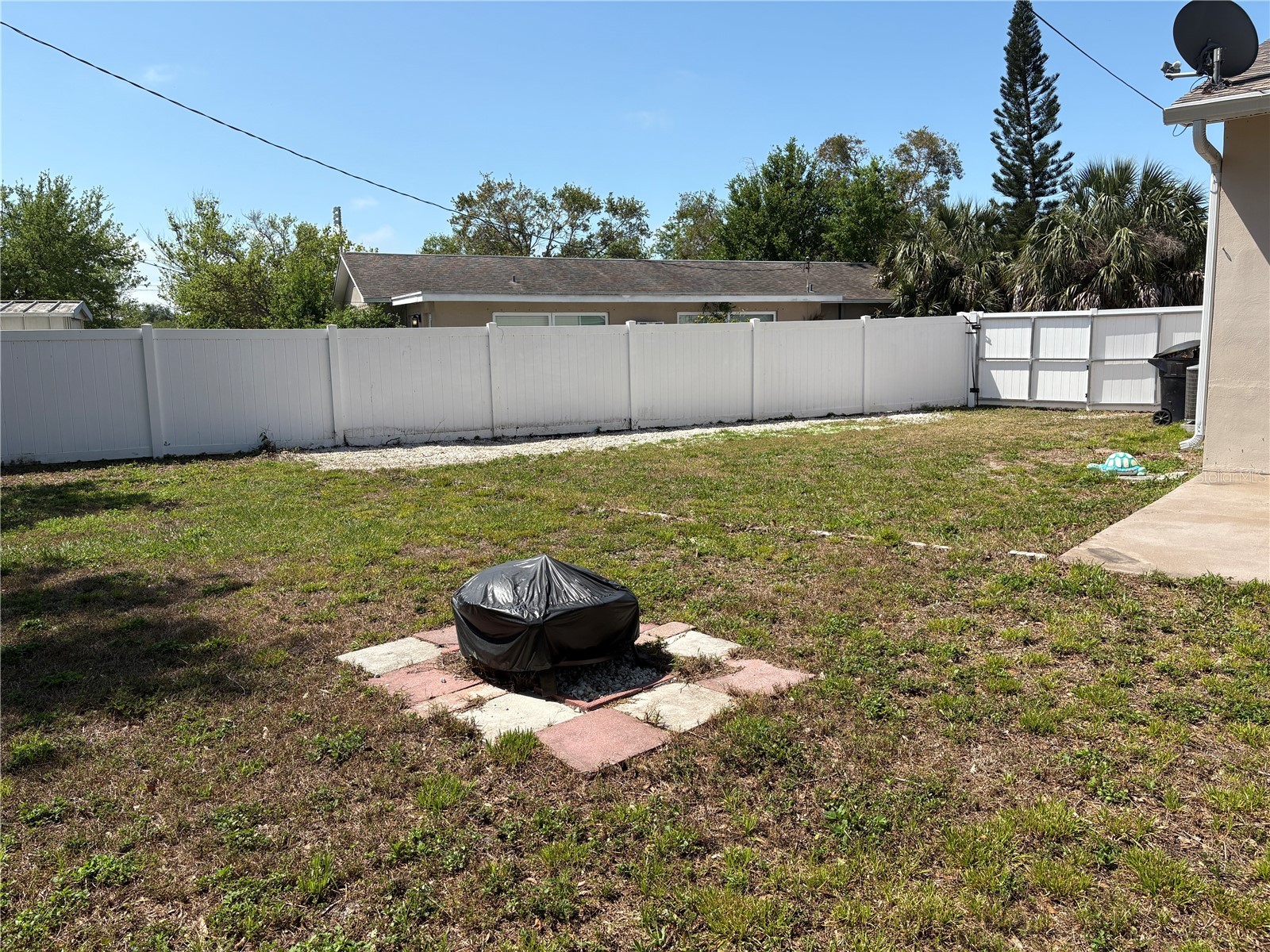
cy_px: 476
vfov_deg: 53.1
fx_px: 954
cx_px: 635
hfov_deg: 67.3
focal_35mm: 26
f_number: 1.6
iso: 50
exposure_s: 1/3623
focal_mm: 5.96
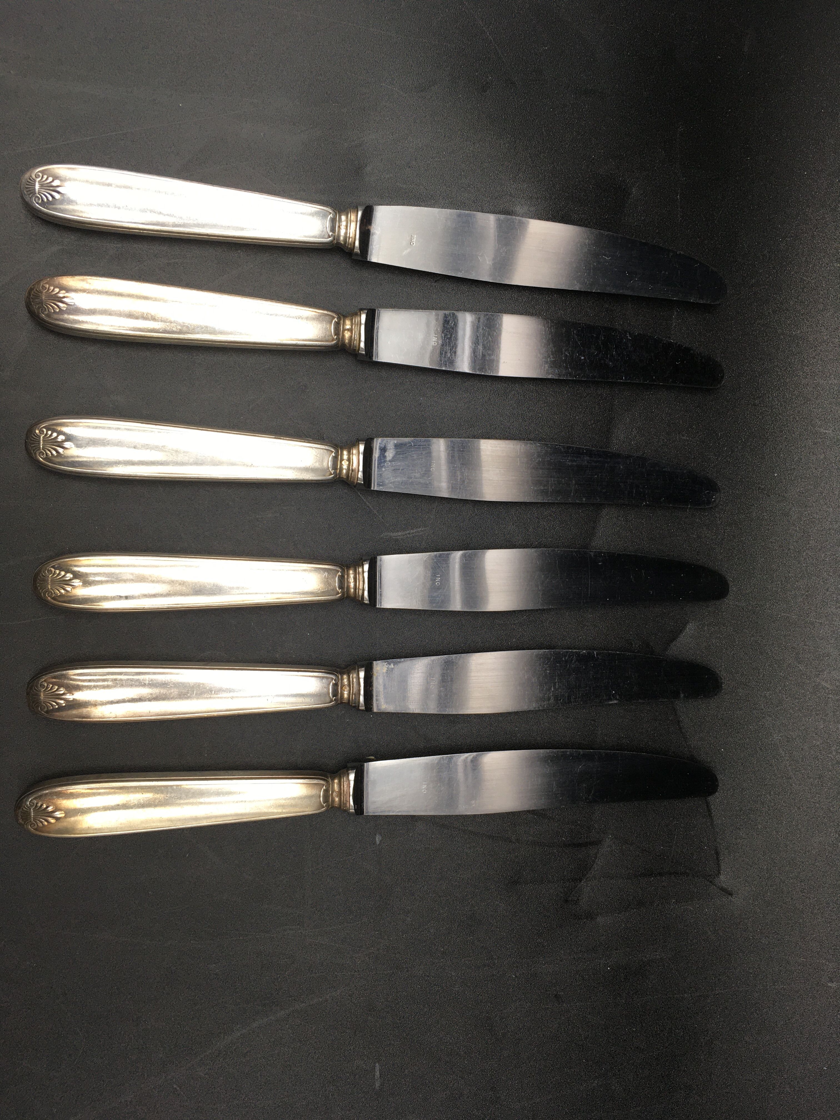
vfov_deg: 61.7
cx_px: 420
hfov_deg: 48.2
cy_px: 560
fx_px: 938
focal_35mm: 29
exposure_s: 1/100
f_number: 2.2
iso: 40
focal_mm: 4.15
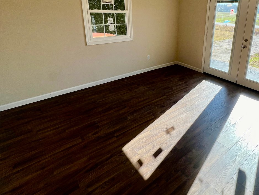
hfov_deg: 76.9
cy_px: 61
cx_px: 169
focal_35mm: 21
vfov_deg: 61.5
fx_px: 157
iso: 32
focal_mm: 1.57
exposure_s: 1/334
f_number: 1.8
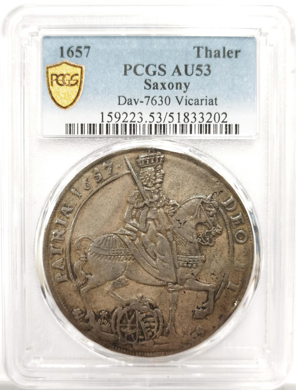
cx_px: 148
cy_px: 195
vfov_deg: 35.4
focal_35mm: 54
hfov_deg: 27.2
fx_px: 612
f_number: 16
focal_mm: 5.56
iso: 250
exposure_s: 1/100
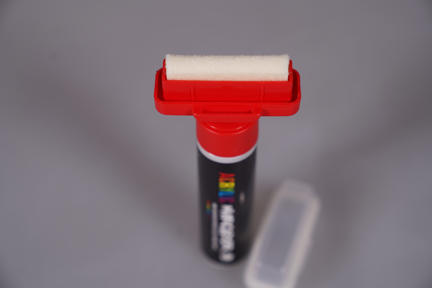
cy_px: 144
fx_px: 840
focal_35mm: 70
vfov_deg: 19.5
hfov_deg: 28.8
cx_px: 216
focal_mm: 70
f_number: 4.5
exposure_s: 1/200
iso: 100
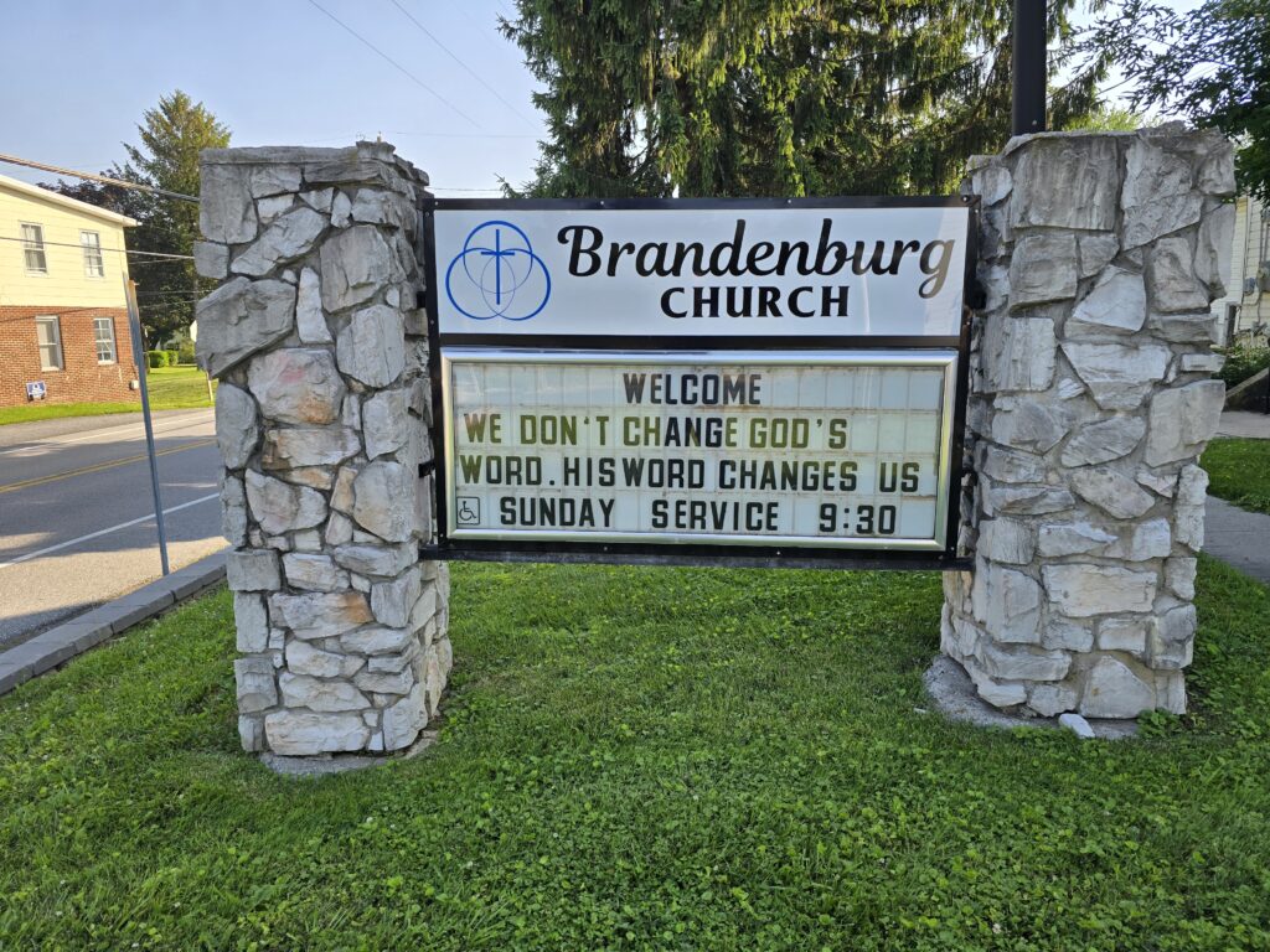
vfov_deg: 58.9
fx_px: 844
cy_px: 476
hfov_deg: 73.9
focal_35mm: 23
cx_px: 635
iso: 12
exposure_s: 1/370
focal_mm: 6.3
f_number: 1.7
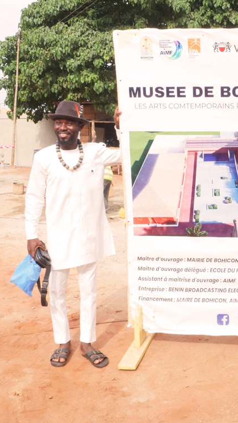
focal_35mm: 47
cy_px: 213
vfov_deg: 43.7
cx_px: 217
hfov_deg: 24.6
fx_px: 528
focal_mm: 16
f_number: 14
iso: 640
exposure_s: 1/125
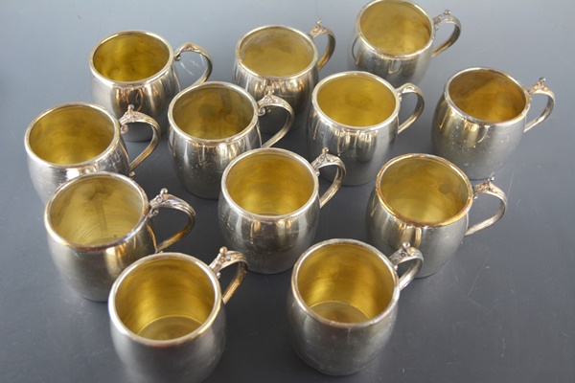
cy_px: 192
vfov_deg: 28.1
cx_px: 288
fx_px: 767
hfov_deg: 41.1
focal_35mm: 48
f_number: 4.8
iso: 400
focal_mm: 32
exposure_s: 1/80
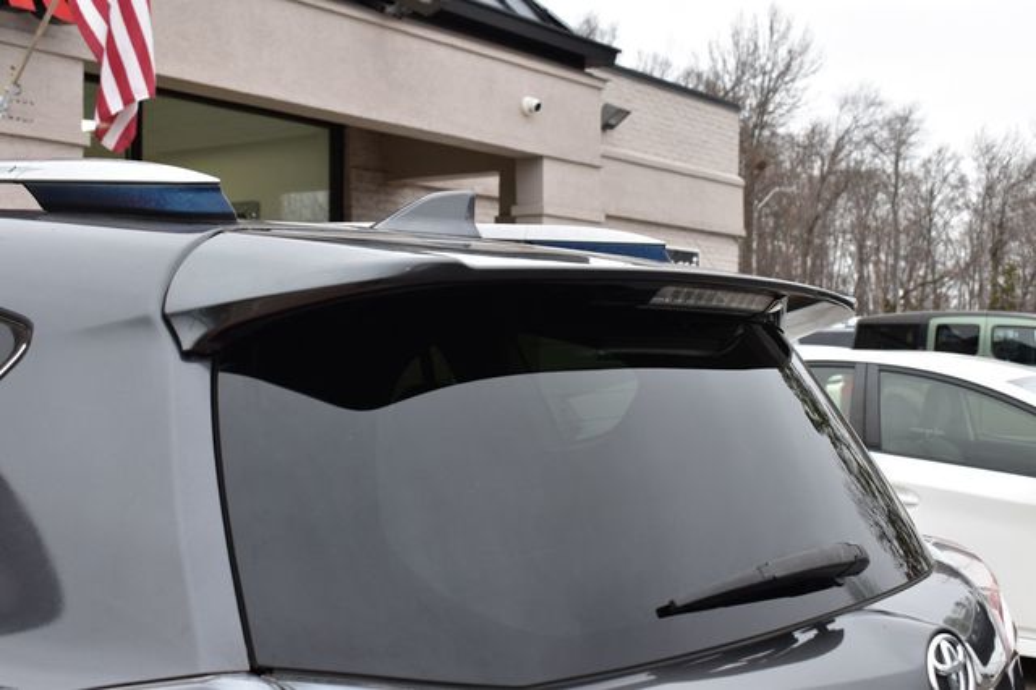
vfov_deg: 26.5
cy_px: 345
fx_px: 1467
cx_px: 518
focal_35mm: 51
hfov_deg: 38.9
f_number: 8
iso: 400
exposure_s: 1/80
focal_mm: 34
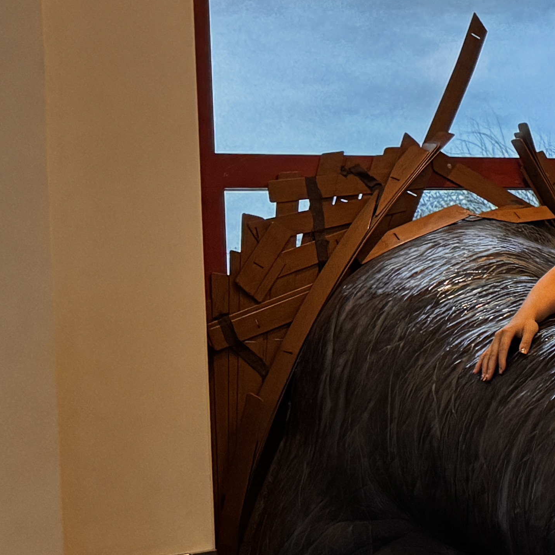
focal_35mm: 85
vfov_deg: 20.4
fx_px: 1542
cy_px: 209
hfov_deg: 16.4
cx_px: 1061
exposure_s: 1/60
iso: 400
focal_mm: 6.76
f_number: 1.78
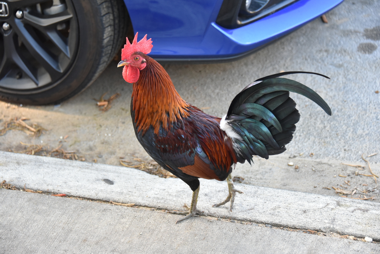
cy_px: 127
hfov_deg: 20.4
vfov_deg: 13.7
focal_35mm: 100
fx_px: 1056
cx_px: 190
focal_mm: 100
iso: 2200
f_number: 5.3
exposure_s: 1/200
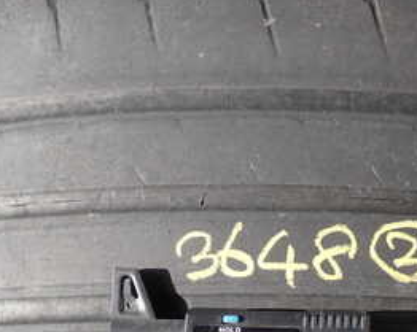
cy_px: 300
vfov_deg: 17.8
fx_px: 1048
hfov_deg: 22.4
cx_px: 266
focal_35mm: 85
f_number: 3.5
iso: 100
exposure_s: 1/160
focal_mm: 6.83
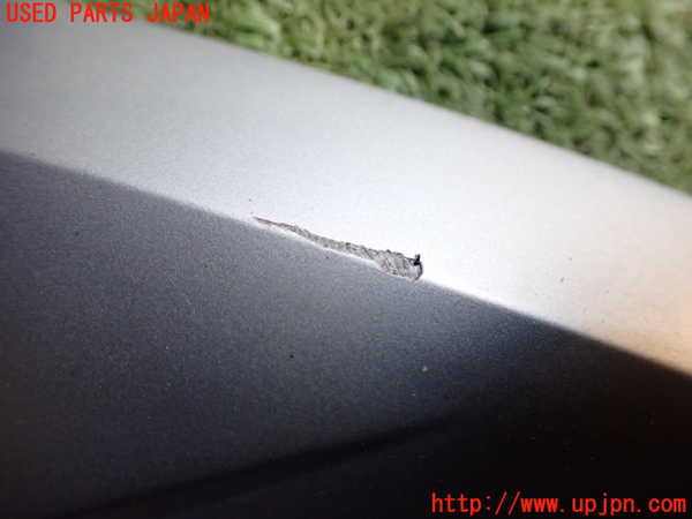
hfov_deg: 60.0
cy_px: 260
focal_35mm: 30
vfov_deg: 46.8
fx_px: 600
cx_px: 346
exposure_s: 1/125
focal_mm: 5.4
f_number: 2.3
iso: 640
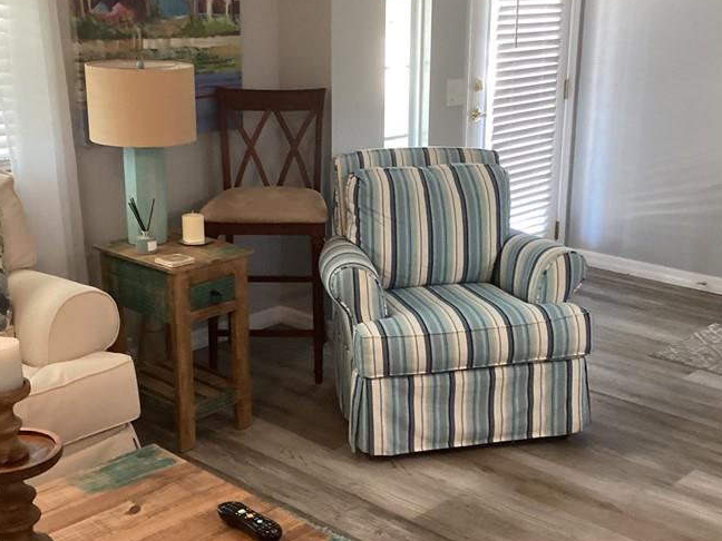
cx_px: 369
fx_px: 1022
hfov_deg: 38.9
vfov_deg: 29.7
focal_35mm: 49
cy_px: 270
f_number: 2.4
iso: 250
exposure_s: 1/60
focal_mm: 3.3
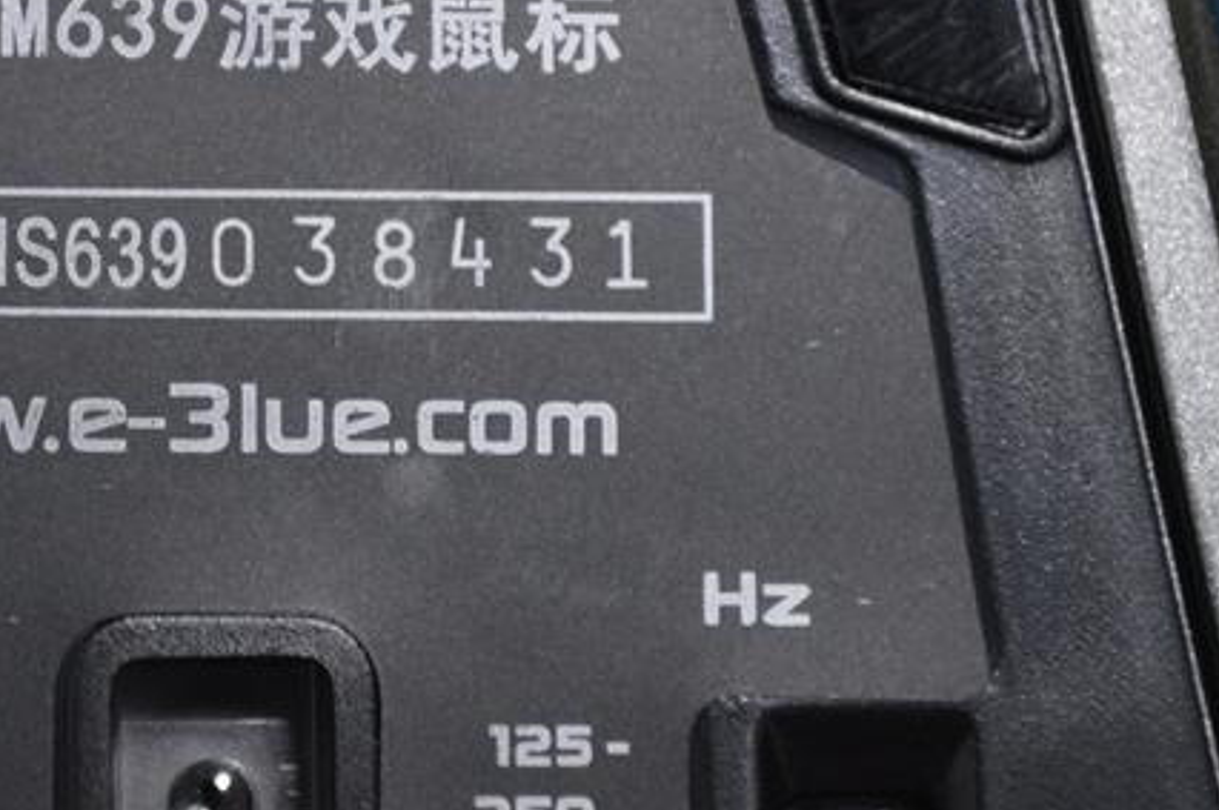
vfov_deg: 8.8
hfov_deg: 13.2
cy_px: 176
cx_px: 197
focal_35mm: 155
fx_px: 5240
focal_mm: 55
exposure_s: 1/15
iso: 3200
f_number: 5.6
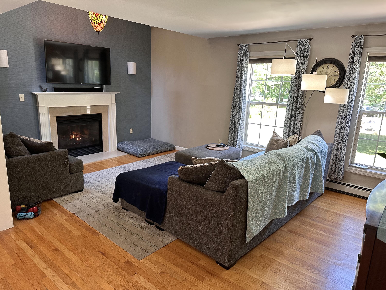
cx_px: 193
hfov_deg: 71.6
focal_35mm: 24
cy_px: 145
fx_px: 268
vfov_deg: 56.8
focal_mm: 6.86
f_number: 1.78
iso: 160
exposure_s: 1/60
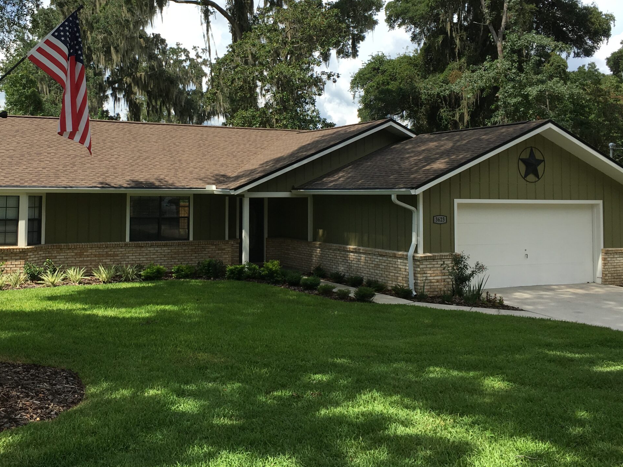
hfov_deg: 47.6
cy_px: 156
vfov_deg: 36.4
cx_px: 249
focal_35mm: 39
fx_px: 702
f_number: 2.2
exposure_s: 1/1148
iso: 25
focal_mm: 4.15
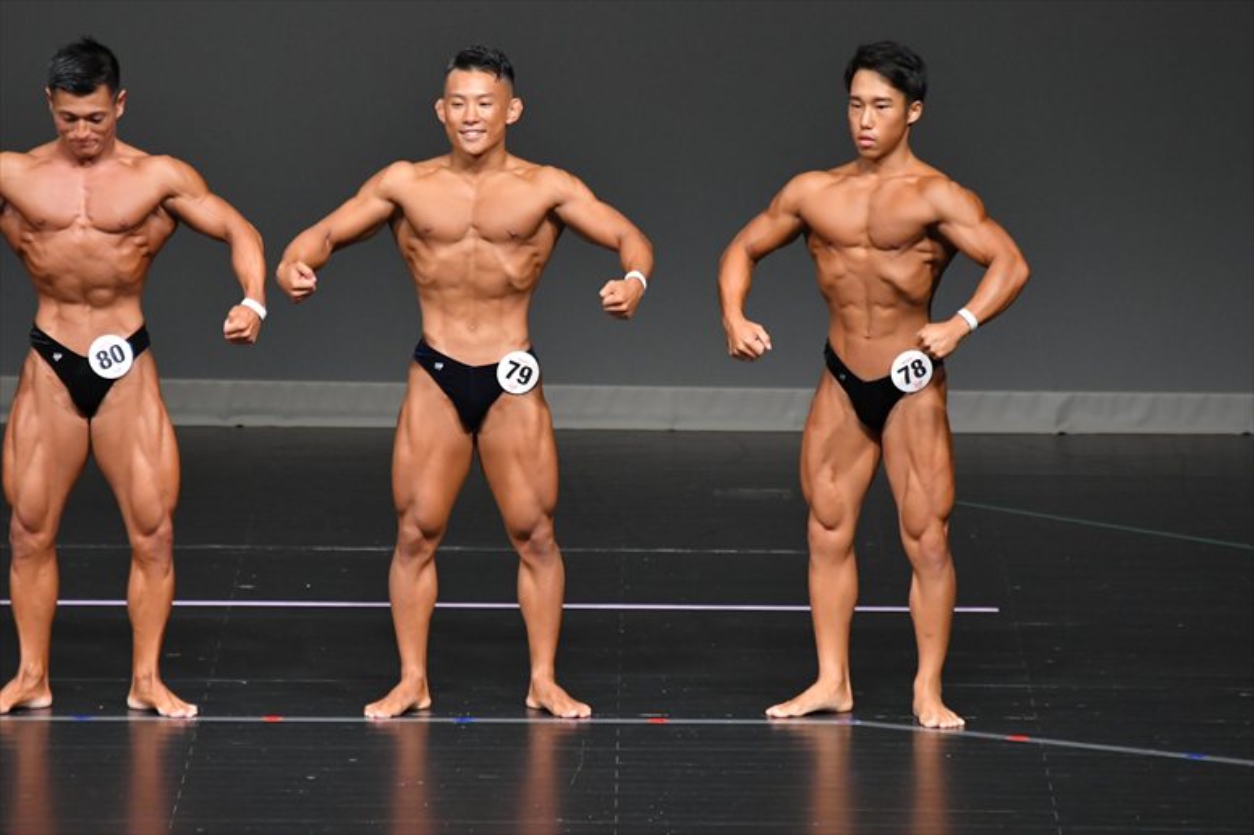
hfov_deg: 5.5
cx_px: 627
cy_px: 418
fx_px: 13056
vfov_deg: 3.7
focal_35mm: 375
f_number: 5.6
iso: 4000
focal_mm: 250
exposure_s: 1/400
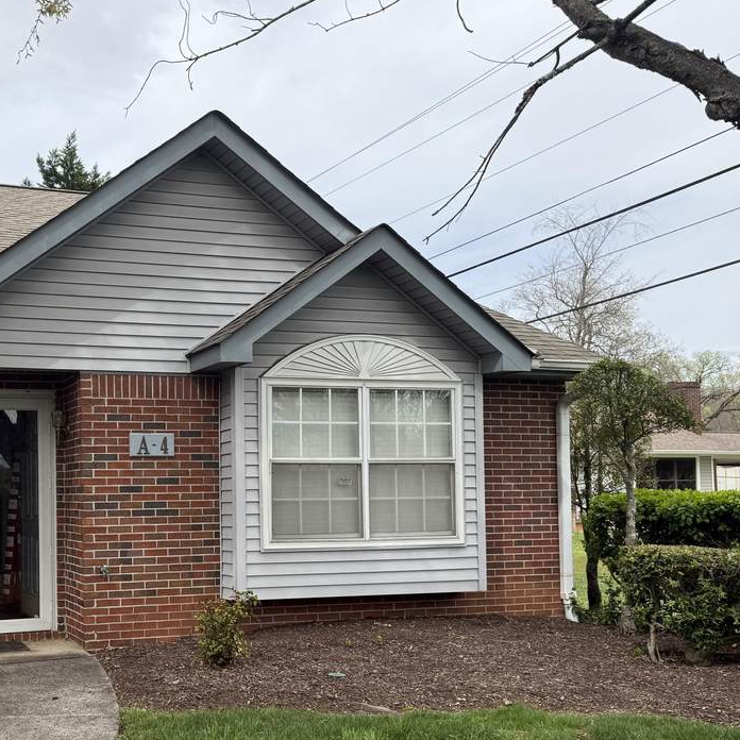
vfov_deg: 42.6
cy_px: 454
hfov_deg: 40.6
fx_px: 943
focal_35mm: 39
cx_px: 124
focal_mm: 6.76
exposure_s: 1/3145
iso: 80
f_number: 1.78
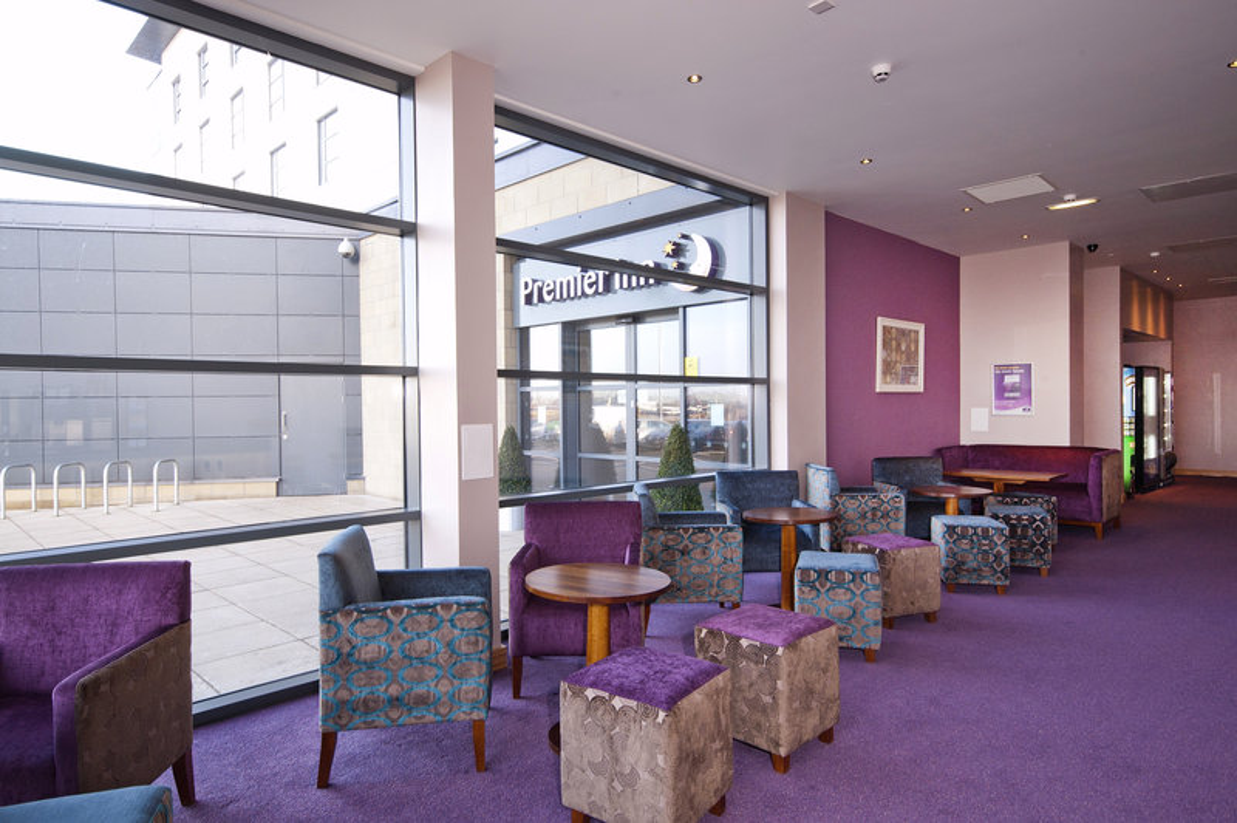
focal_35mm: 21
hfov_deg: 81.3
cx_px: 618
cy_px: 412
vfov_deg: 59.4
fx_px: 721
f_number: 8
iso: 200
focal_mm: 14
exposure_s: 1/15
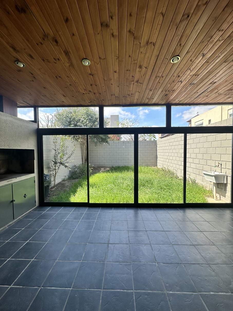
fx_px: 126
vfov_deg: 102.1
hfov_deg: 85.7
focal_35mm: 14
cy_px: 156
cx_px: 116
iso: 40
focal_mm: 2.22
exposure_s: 1/567
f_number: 2.2
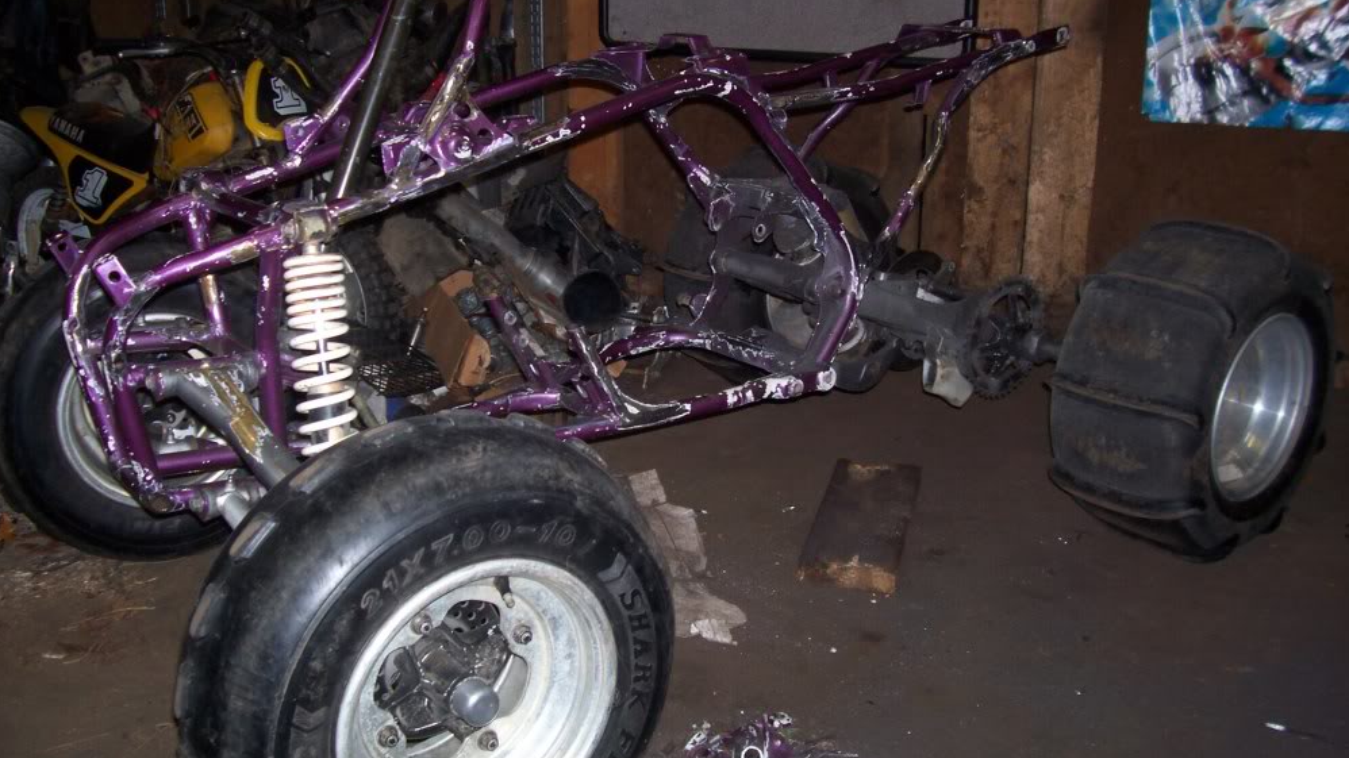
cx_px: 664
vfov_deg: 31.2
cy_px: 382
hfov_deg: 52.8
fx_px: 1359
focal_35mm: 38
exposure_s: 1/64
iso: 80
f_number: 2.7
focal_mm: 5.6
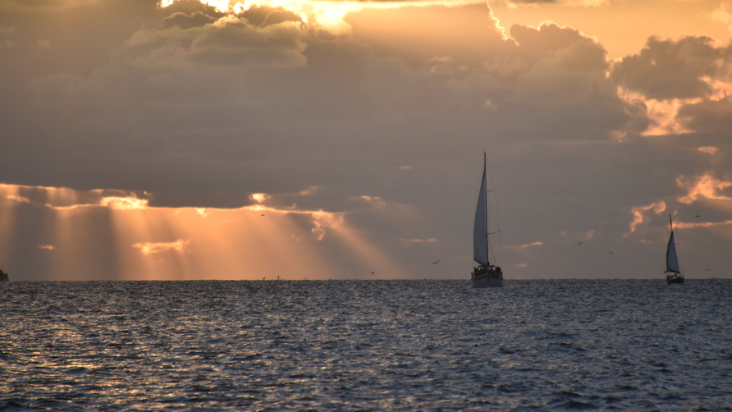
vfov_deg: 2.7
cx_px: 404
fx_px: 8755
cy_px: 64
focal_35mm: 451
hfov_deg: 4.8
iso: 140
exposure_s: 1/640
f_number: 5.6
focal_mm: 300
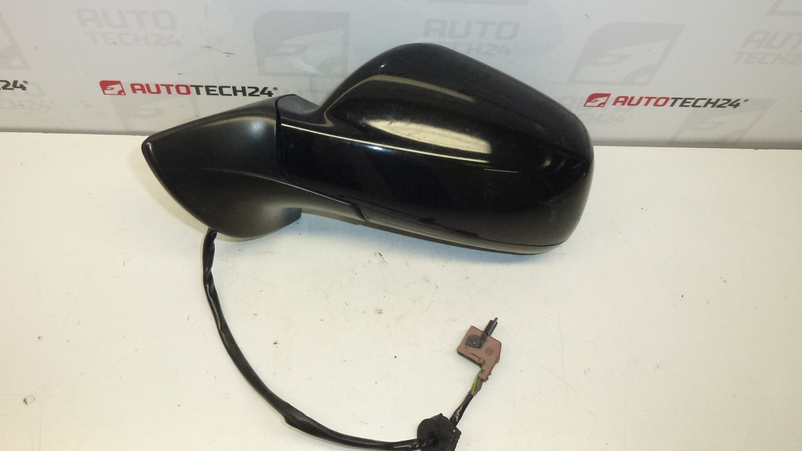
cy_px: 186
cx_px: 366
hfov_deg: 65.9
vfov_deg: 40.0
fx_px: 617
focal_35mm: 29
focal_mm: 4.3
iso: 400
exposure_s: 1/400
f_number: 3.3
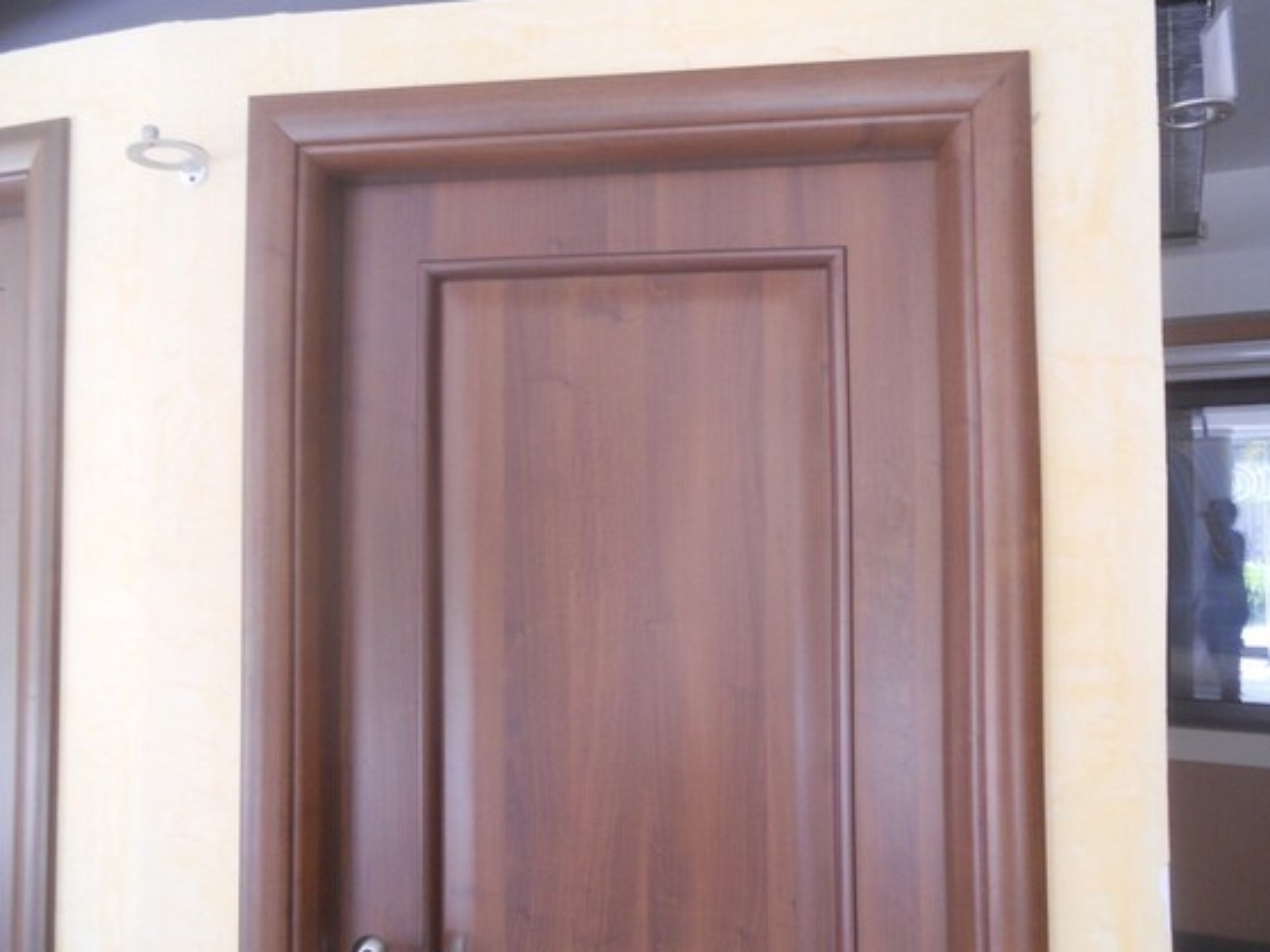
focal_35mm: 29
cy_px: 459
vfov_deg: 48.2
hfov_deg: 61.7
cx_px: 623
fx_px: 1064
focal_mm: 4.9
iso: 125
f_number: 3.2
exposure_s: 1/30
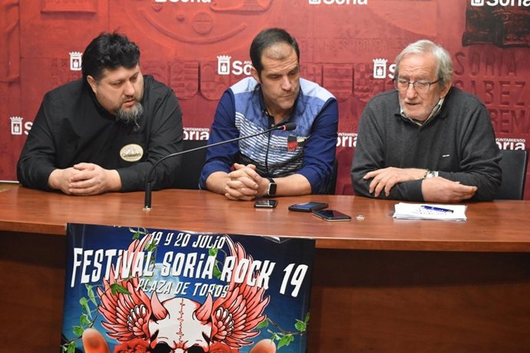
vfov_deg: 19.7
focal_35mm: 69
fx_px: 1016
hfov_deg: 29.2
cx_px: 265
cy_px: 176
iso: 3200
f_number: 5.3
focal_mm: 46
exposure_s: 1/60
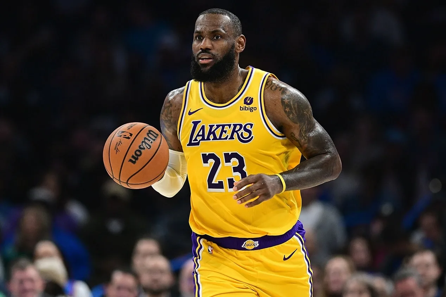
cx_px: 223
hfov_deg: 4.6
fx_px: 5572
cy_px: 148
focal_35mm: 450
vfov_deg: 3.1
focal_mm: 300
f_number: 2.8
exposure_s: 1/1250
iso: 2500
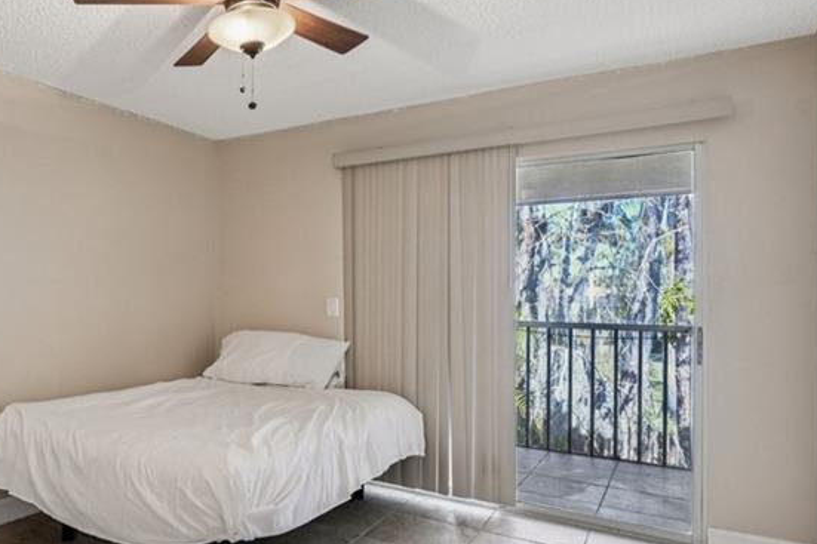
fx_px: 590
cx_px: 193
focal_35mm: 26
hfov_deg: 64.7
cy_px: 294
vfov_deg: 49.5
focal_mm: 14
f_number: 8
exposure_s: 1/5
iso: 400
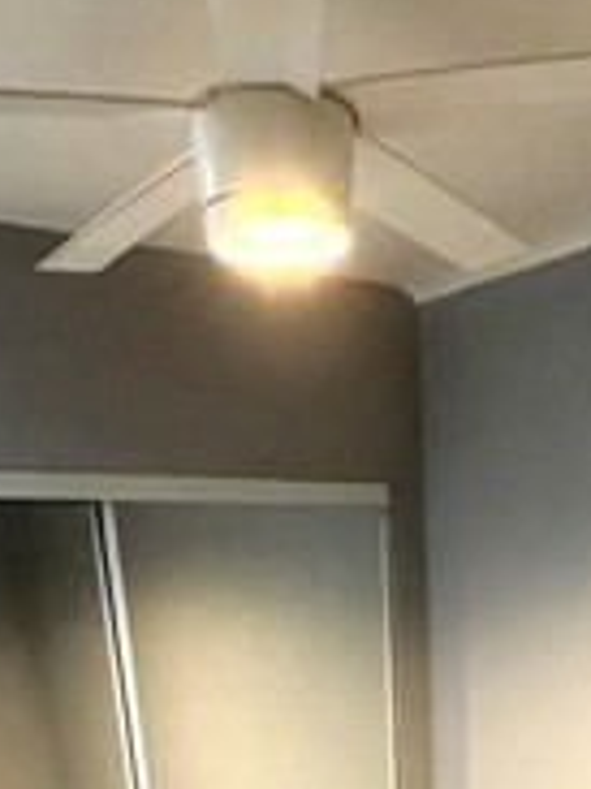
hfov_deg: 29.3
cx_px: 414
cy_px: 1138
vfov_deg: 28.2
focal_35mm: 49
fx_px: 1117
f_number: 2.2
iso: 400
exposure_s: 1/60
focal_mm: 2.22
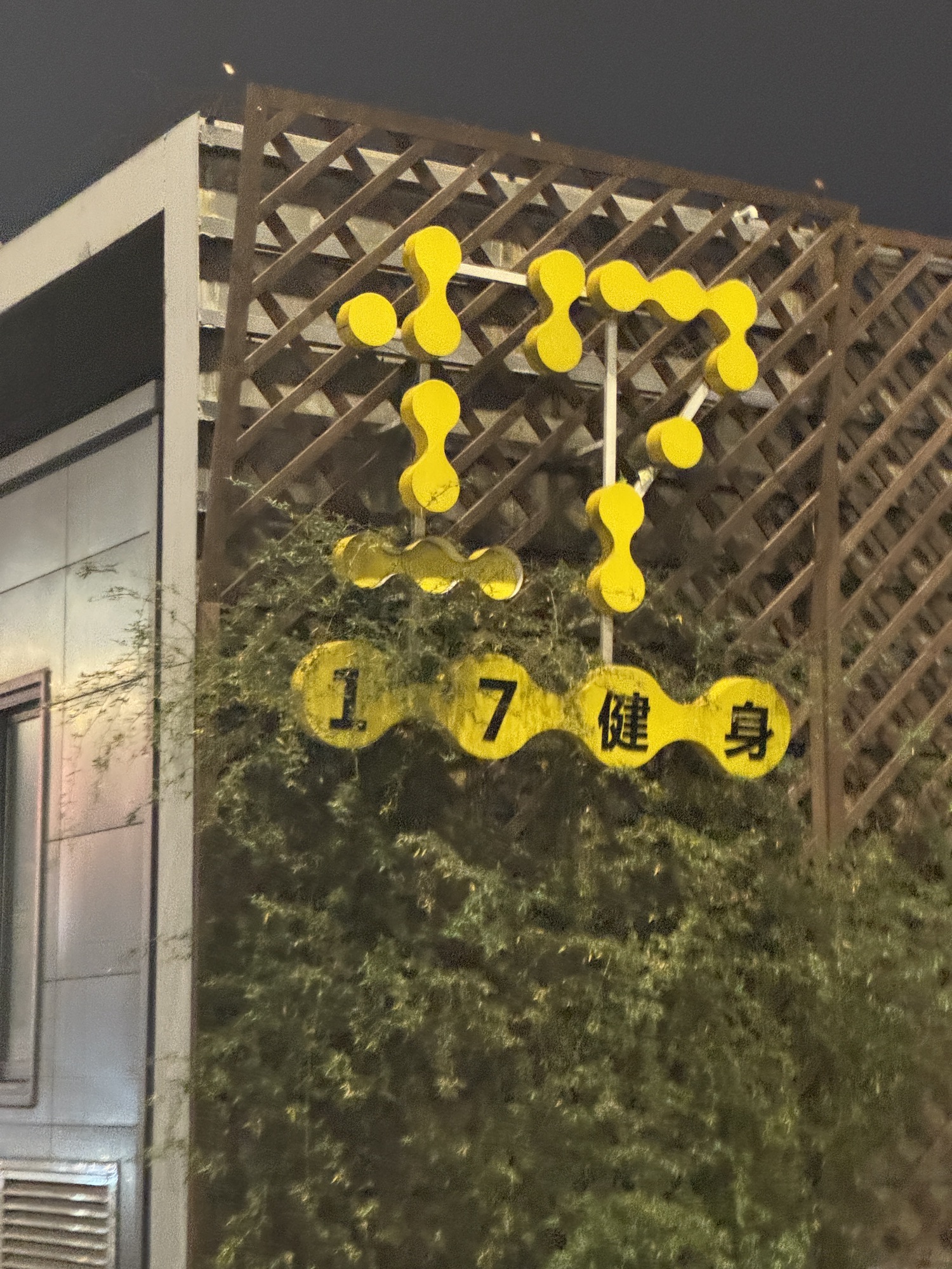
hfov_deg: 19.1
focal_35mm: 77
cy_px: 634
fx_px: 2824
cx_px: 476
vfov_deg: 25.3
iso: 1600
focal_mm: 9
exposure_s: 1/21
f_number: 2.8
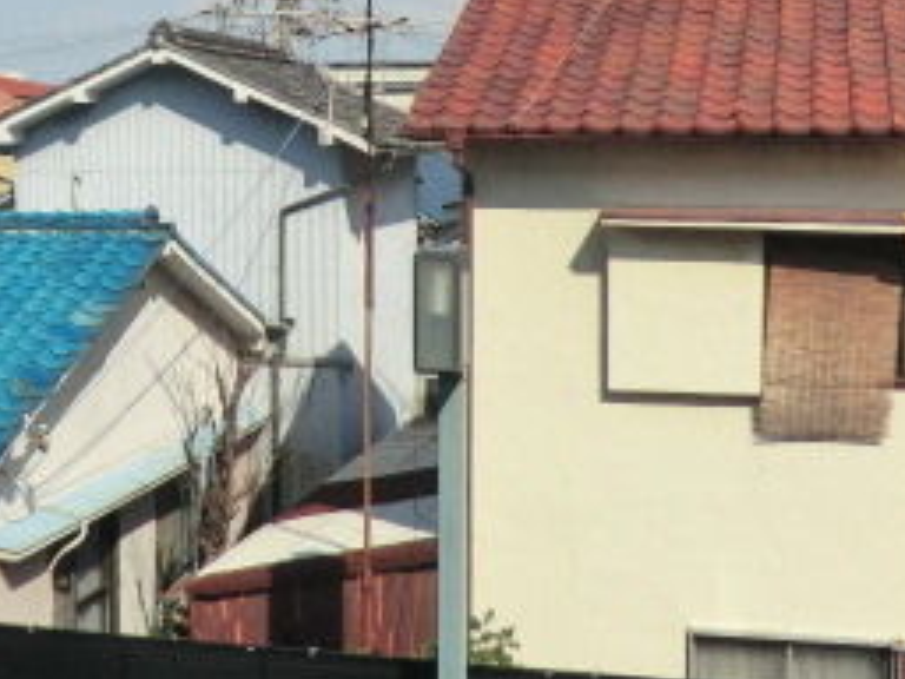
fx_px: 1569
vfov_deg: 24.1
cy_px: 152
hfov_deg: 32.0
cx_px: 329
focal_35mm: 60
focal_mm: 4.3
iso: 80
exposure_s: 1/320
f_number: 7.5
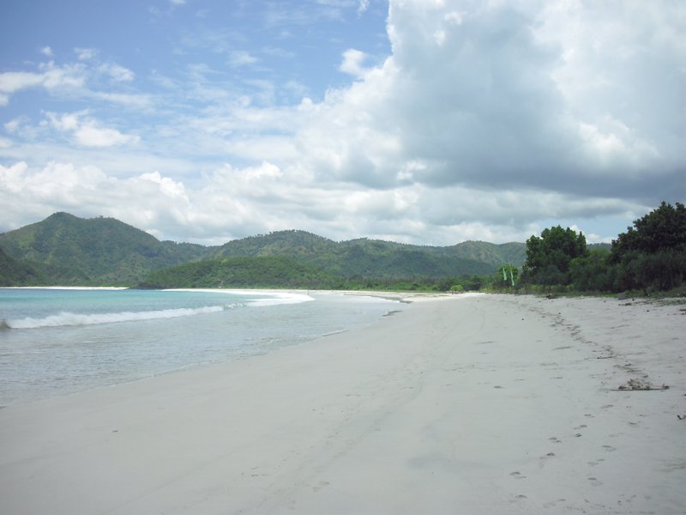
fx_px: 753
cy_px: 258
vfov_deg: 37.7
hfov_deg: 49.0
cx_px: 343
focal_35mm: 38
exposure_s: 1/400
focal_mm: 6.2
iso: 100
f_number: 8
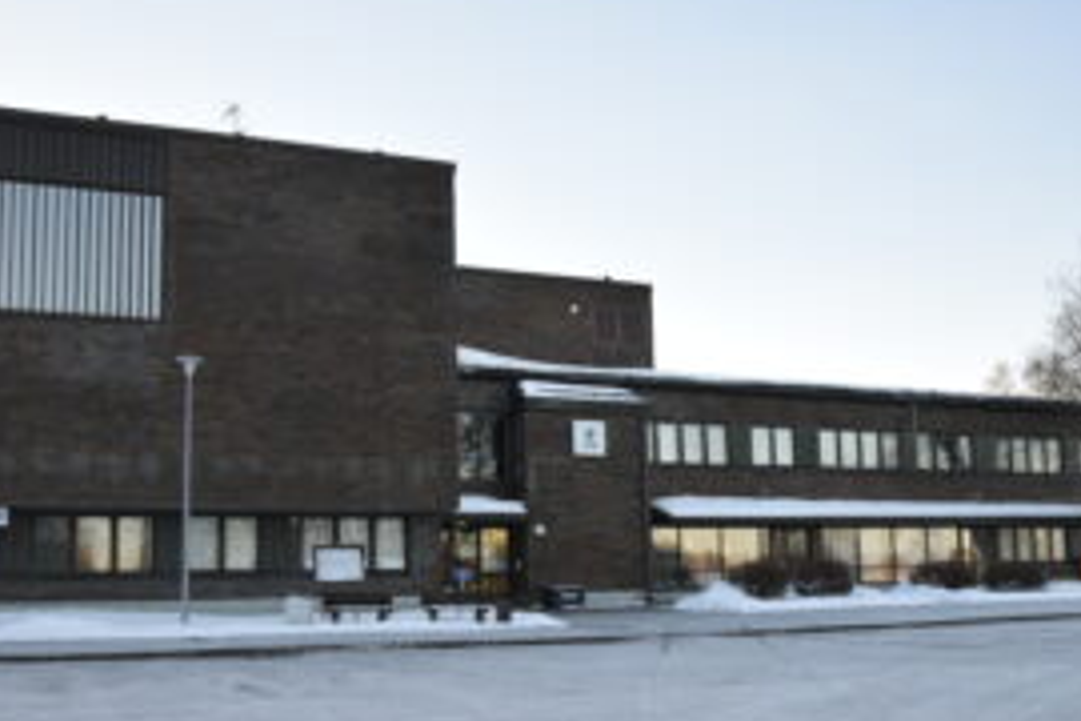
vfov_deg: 35.0
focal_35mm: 38
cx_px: 561
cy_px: 475
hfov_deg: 51.0
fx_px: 1133
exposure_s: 1/1000
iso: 800
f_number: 4
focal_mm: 17
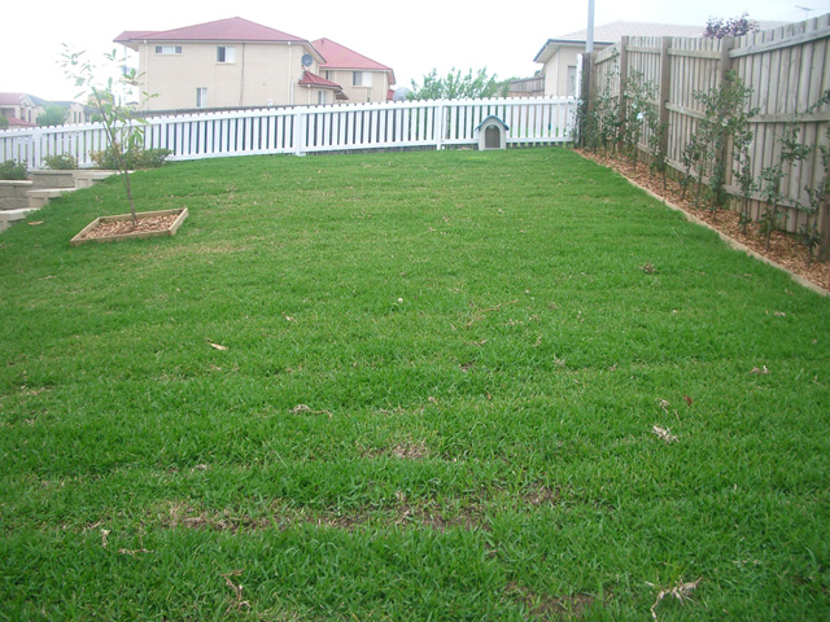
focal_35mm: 35
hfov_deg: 52.6
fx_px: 839
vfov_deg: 40.7
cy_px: 311
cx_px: 415
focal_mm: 5.8
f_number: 2.6
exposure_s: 1/100
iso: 100
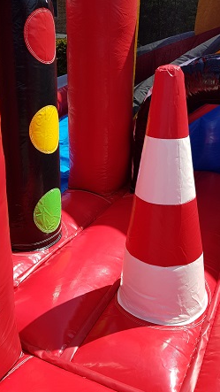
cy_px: 173
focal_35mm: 32
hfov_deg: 36.5
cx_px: 135
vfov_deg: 60.9
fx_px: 332
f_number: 1.7
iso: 40
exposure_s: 1/1740
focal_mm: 4.2
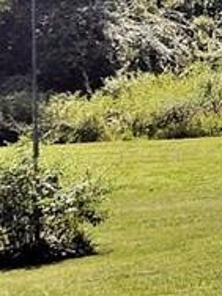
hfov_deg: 7.8
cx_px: 794
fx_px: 1257
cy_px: 24
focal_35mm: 147
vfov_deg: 13.3
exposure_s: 1/3961
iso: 100
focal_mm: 4.75
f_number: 1.7
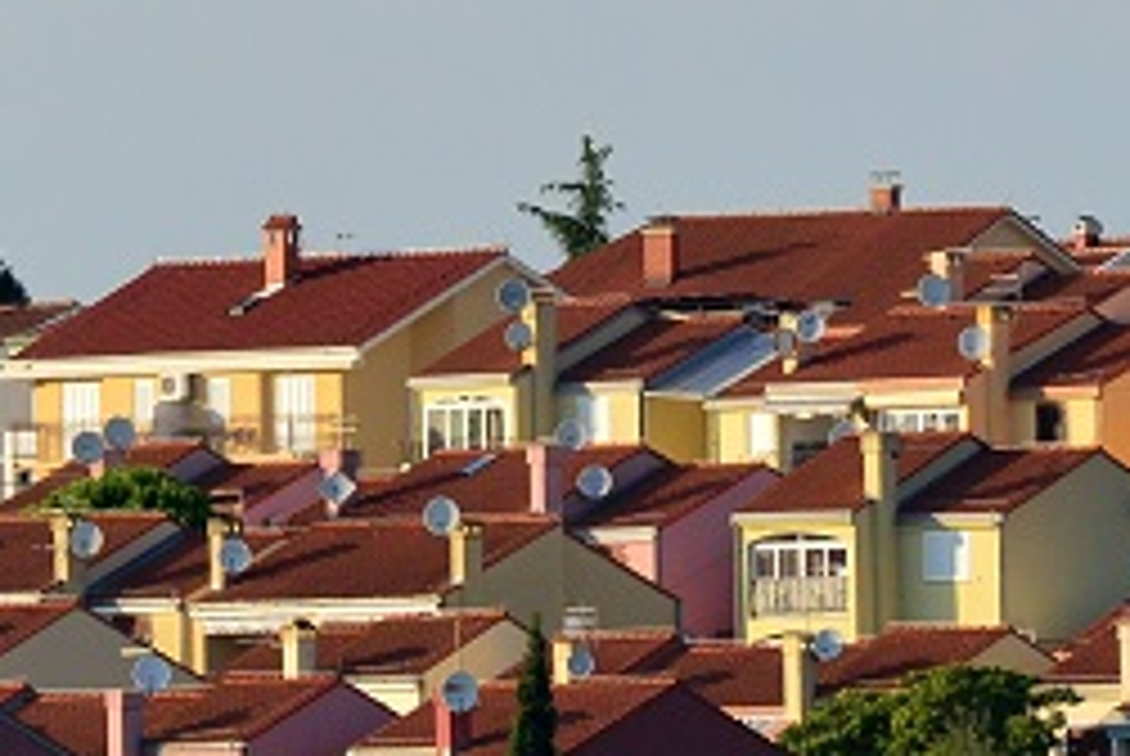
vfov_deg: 1.3
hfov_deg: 1.9
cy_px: 407
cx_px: -56
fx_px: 33656
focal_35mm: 1071
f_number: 6.3
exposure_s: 1/1250
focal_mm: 180
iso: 400
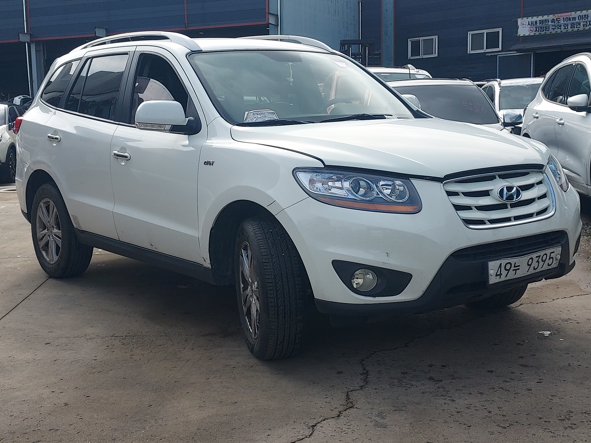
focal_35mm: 24
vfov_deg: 56.8
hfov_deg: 71.6
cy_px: 222
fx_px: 410
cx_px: 296
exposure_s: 1/727
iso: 40
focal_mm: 4.6
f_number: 1.8
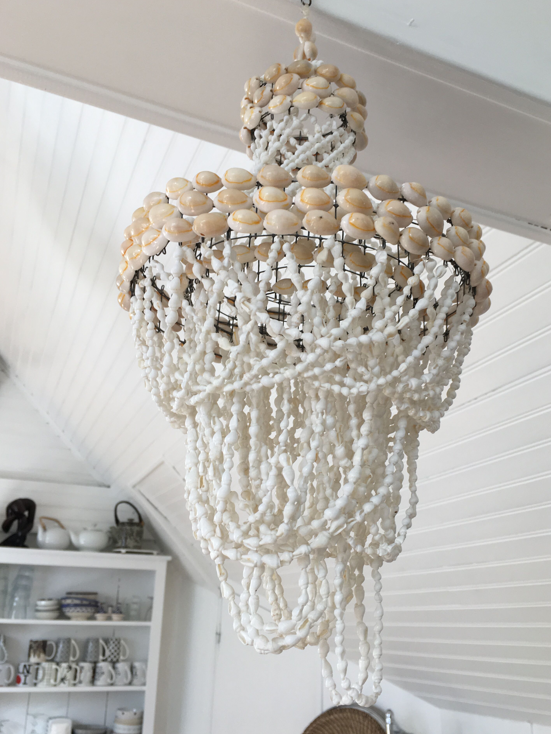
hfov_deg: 45.4
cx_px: 288
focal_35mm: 31
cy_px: 371
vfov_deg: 58.3
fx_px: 658
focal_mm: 4.15
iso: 32
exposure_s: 1/100
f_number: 2.2
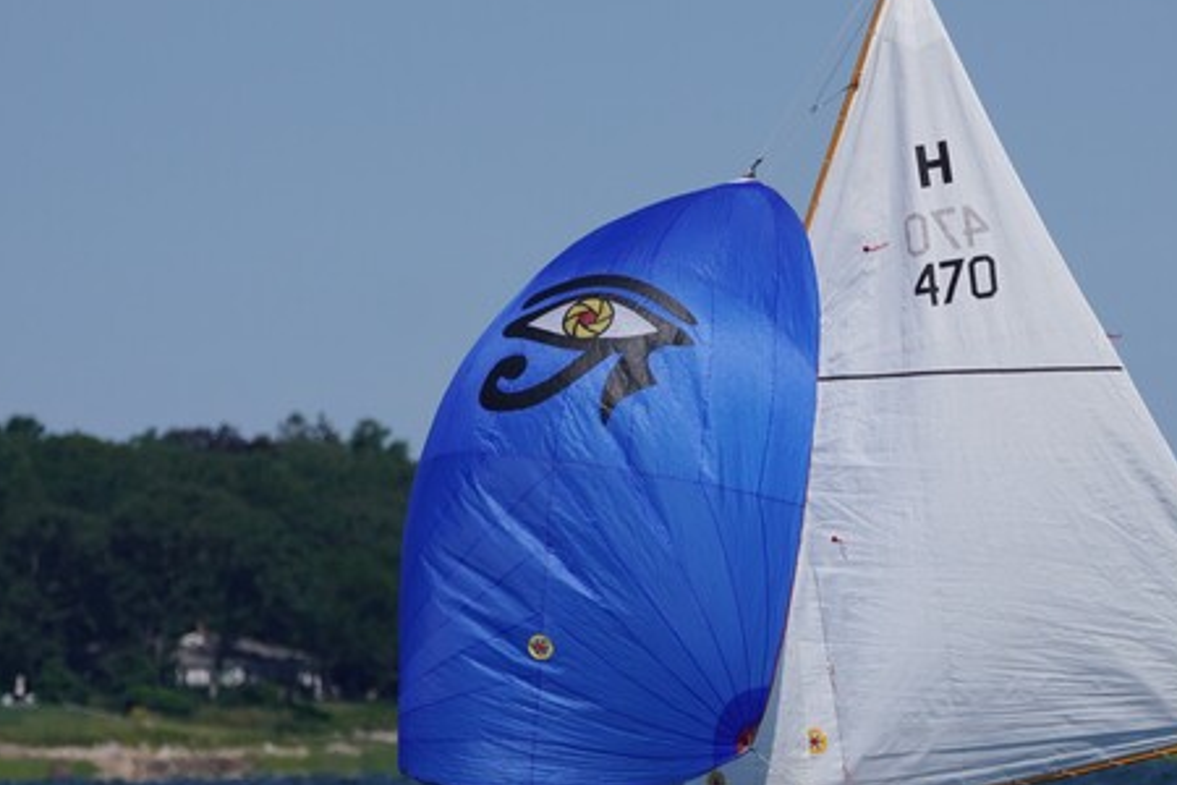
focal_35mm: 781
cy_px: 404
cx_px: 795
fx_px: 25529
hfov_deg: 2.6
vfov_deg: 1.8
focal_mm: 293
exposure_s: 1/1600
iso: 125
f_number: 5.6
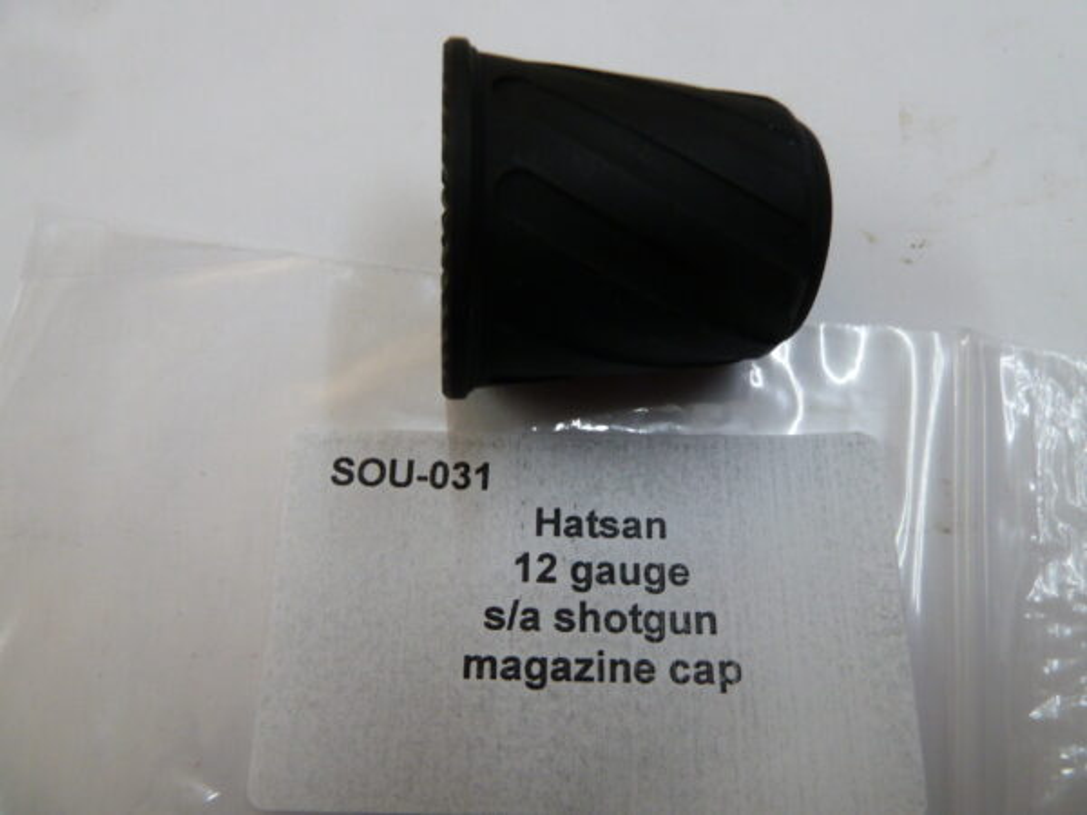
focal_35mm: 25
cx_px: 544
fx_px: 785
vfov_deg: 54.9
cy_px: 408
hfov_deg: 69.4
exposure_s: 1/30
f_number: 3.3
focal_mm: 4.1
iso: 200
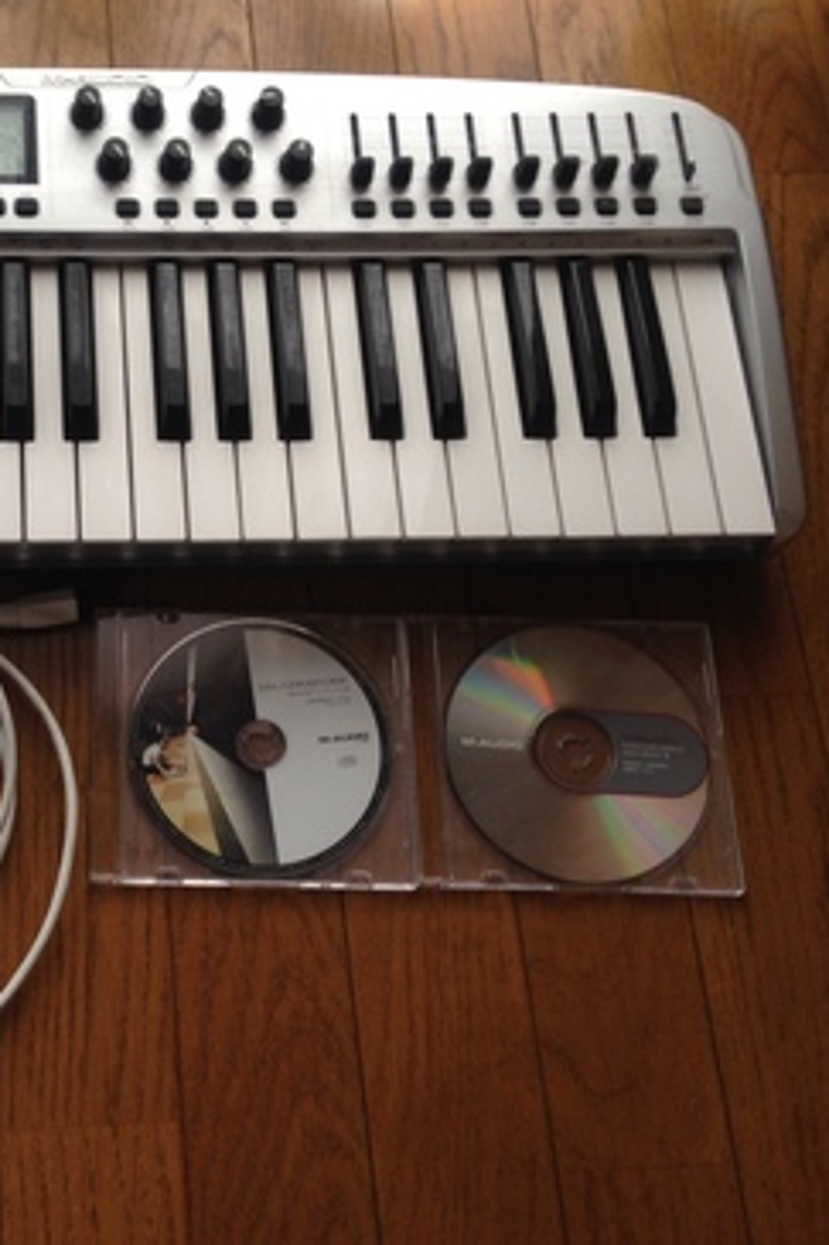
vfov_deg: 41.9
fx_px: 1625
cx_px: 102
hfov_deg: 27.7
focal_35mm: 47
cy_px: 609
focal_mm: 4.12
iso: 64
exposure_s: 1/30
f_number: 2.4
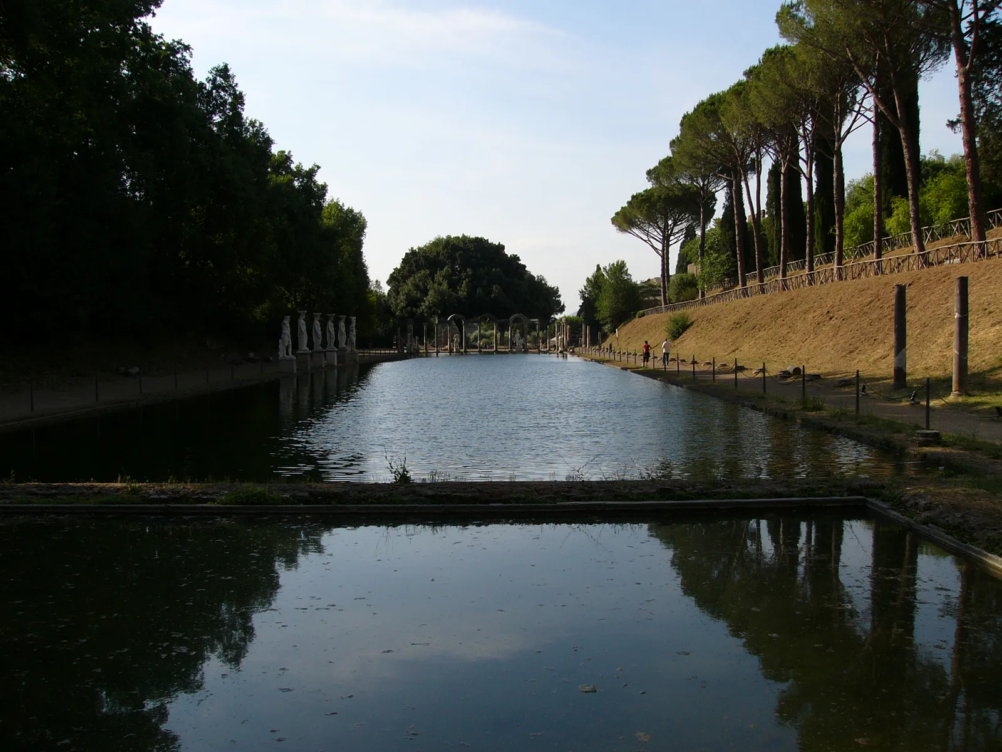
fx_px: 1042
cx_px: 501
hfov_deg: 51.4
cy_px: 376
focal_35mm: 36
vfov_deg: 39.7
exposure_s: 1/500
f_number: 4.6
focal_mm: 6
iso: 50
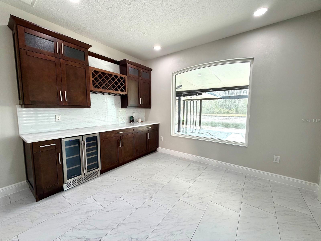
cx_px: 160
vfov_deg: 85.7
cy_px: 120
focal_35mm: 14
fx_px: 130
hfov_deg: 102.1
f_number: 2.2
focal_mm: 2.22
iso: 100
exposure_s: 1/120
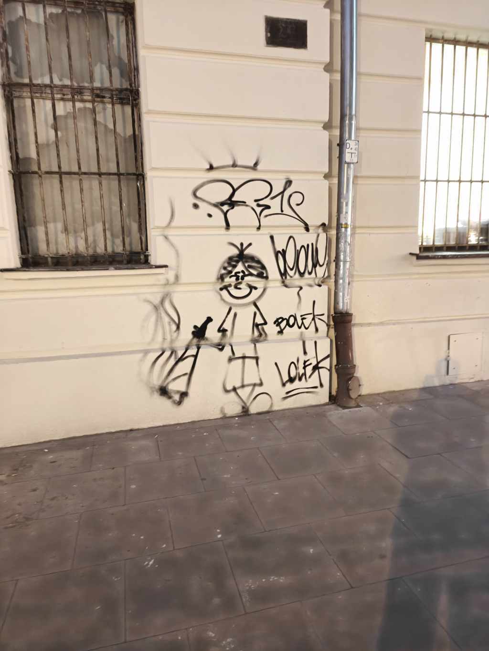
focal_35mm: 23
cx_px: 244
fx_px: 433
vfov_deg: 73.9
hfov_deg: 58.9
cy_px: 326
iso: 5000
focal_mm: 6.06
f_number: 1.6
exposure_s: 1/17
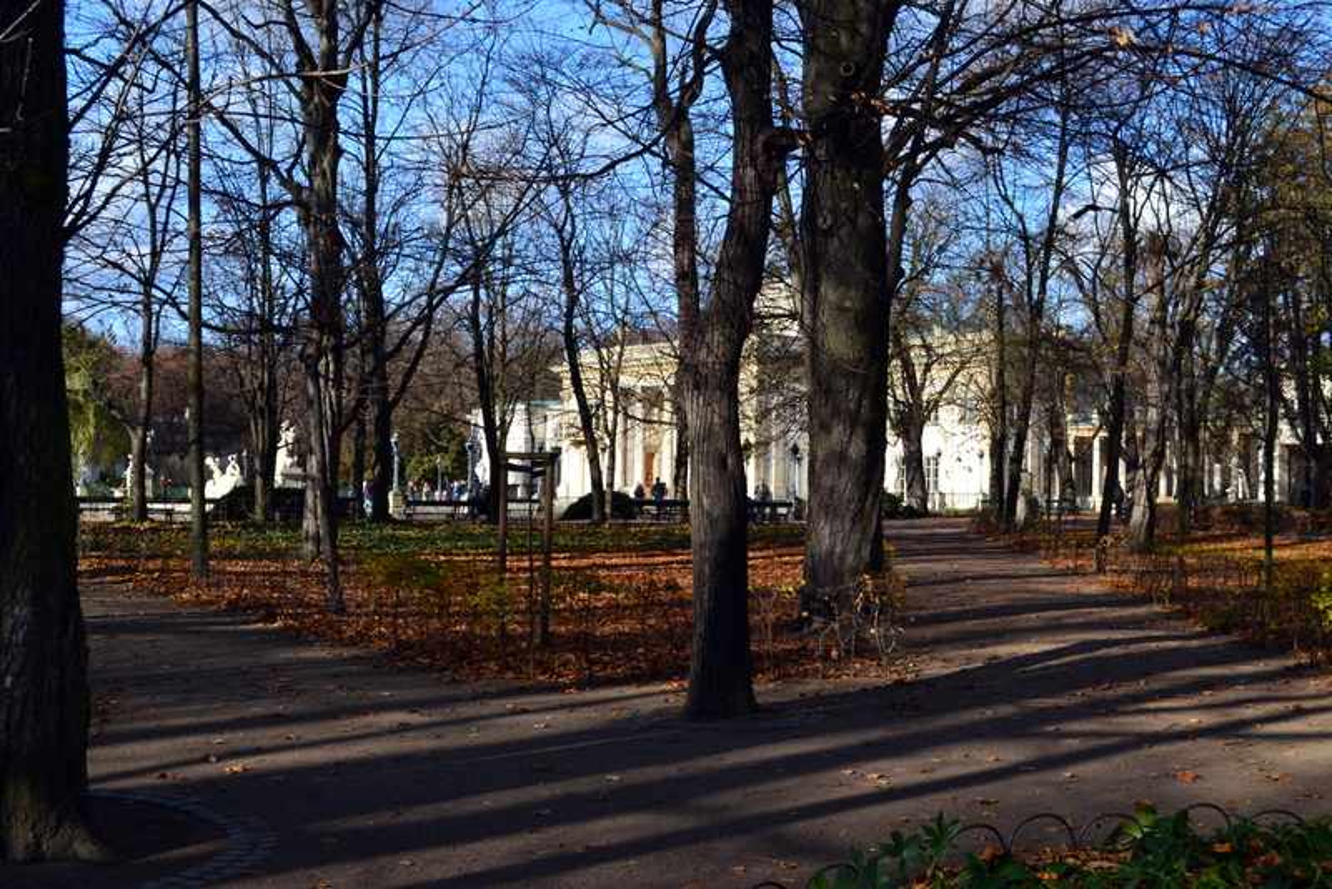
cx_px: 666
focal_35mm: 42
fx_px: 1554
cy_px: 444
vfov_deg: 31.9
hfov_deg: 46.4
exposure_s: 1/160
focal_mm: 28
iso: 400
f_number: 10
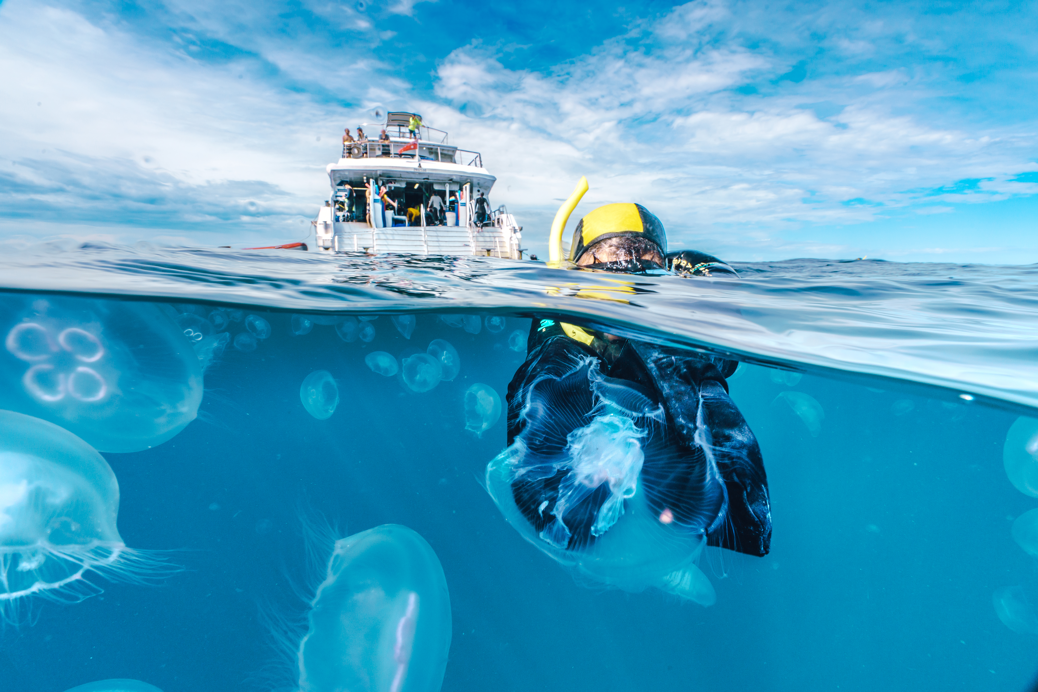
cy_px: 346
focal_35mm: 16
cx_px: 519
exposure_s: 1/160
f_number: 18
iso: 320
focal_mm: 16
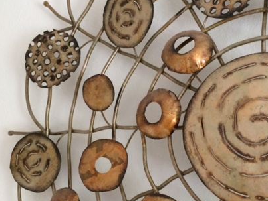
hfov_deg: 41.1
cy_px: 121
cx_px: 158
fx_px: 356
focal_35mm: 46
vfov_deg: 31.5
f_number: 2.2
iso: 200
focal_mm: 4.15
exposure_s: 1/30
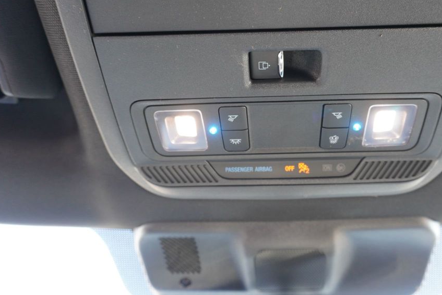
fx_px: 356
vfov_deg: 44.9
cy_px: 123
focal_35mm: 29
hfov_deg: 63.1
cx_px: 262
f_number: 4
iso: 640
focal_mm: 16
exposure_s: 1/60
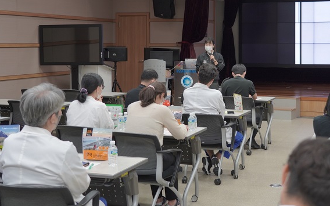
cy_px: 77
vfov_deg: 26.3
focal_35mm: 49
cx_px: 200
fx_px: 441
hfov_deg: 40.8
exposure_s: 1/125
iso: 500
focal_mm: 39
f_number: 4
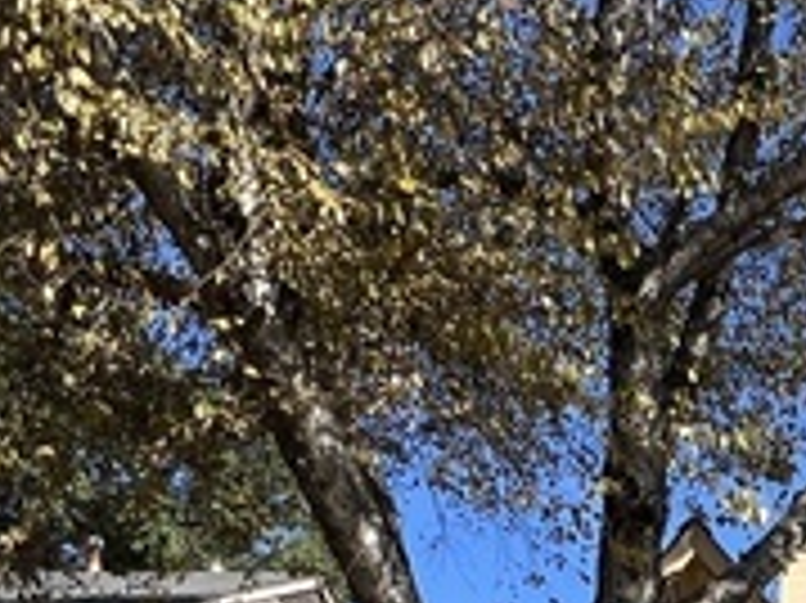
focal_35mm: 58
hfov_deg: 29.5
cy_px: 1053
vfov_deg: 19.5
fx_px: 1350
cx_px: 919
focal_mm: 1.57
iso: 32
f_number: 1.8
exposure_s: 1/815
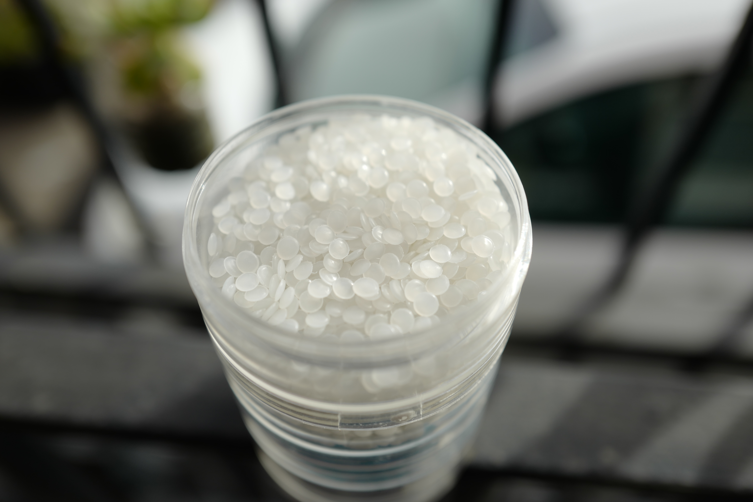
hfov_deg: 65.5
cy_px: 251
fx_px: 586
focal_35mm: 28
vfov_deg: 46.4
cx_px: 376
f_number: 2.8
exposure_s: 1/1000
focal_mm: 28
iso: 100
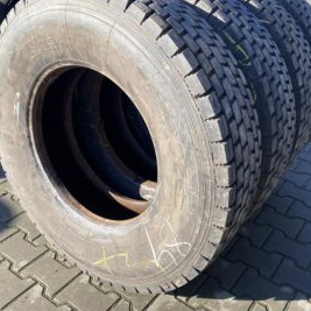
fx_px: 376
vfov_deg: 44.8
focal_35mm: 37
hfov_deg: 44.9
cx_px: 171
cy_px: 131
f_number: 1.8
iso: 32
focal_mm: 4.25
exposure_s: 1/560
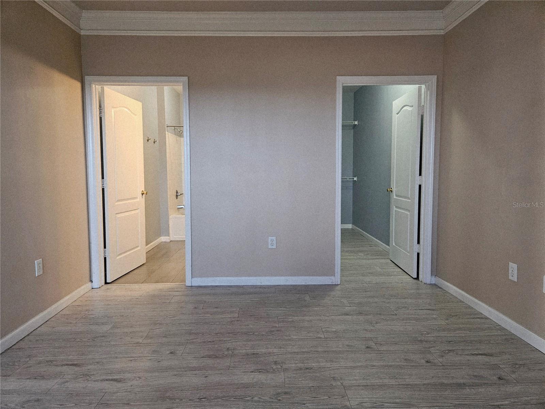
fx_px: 362
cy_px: 204
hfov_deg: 73.9
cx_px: 272
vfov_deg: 58.9
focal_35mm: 23
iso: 640
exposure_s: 1/120
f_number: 1.8
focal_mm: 5.4
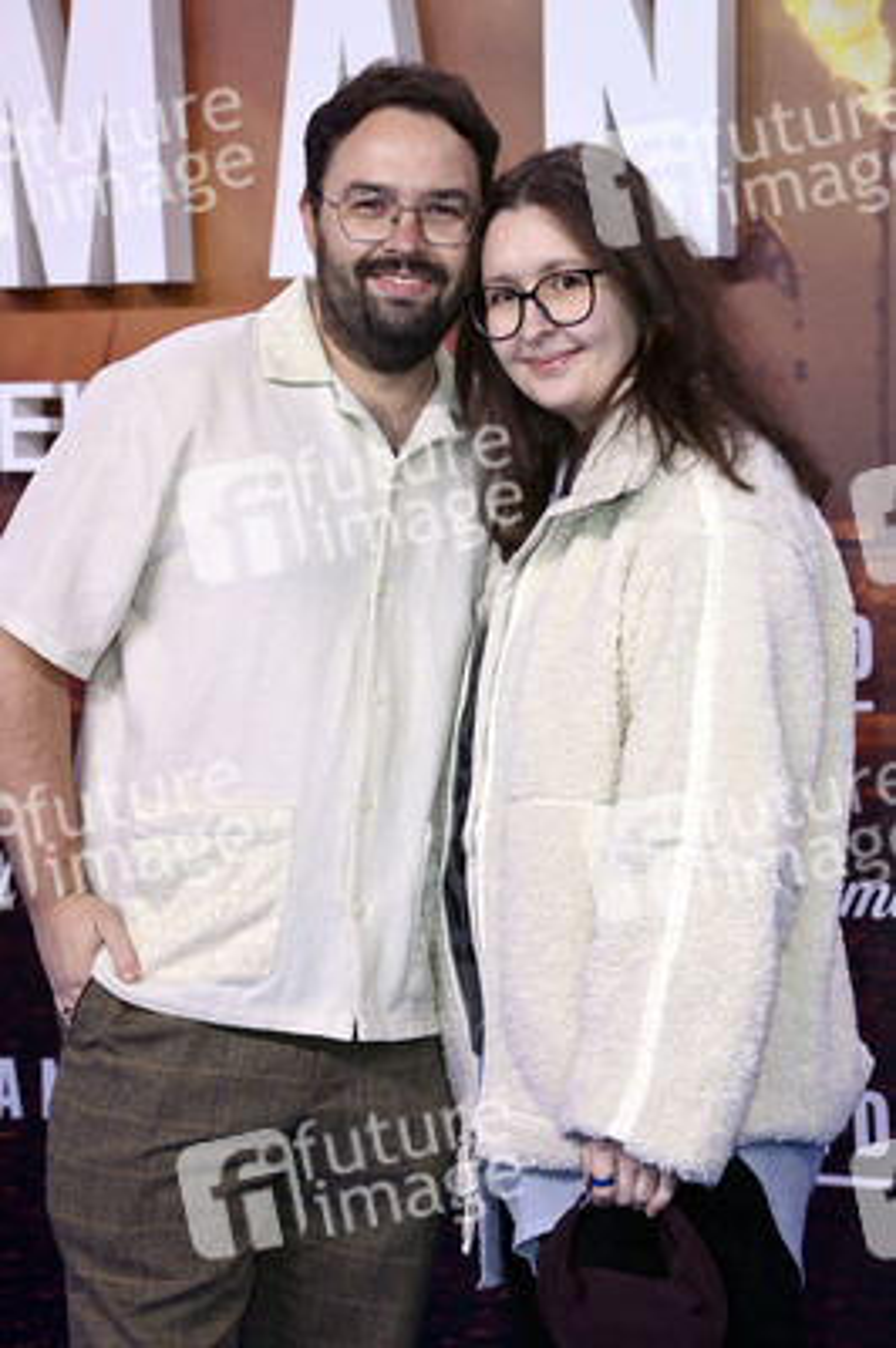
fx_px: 3179
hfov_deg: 16.0
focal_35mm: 85
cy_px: 674
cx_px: 448
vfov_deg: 23.9
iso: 640
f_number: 5.6
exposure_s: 1/250
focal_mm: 85
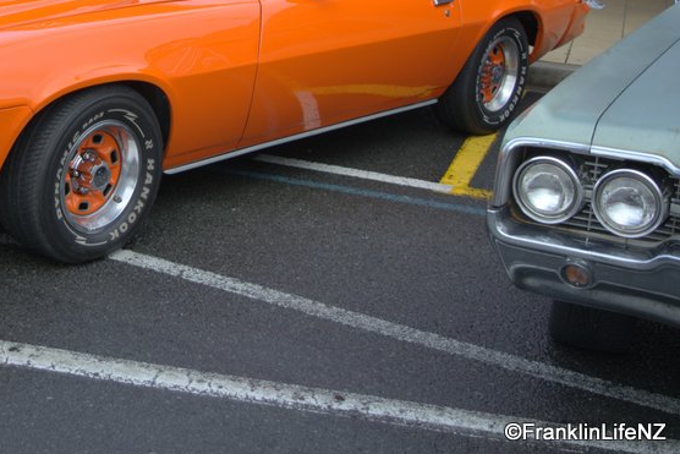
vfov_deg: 20.2
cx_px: 72
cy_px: 53
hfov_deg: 29.3
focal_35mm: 66
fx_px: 1247
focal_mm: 24
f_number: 4
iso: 100
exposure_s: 1/250
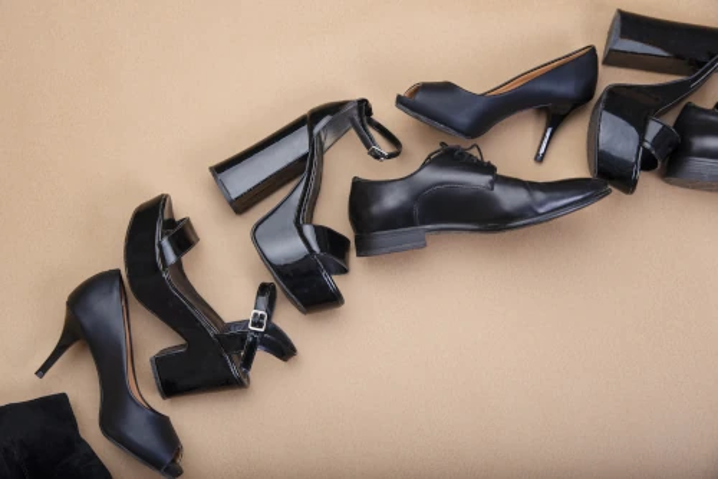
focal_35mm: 62
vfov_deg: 21.9
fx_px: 1237
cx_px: 359
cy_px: 240
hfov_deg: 32.4
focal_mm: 62
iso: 160
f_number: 8
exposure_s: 1/200
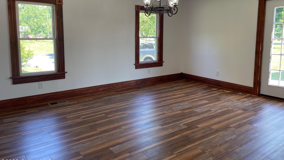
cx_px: 145
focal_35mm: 29
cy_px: 63
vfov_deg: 40.0
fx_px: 218
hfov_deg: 66.1
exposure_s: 1/120
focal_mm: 4.2
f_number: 1.6
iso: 64
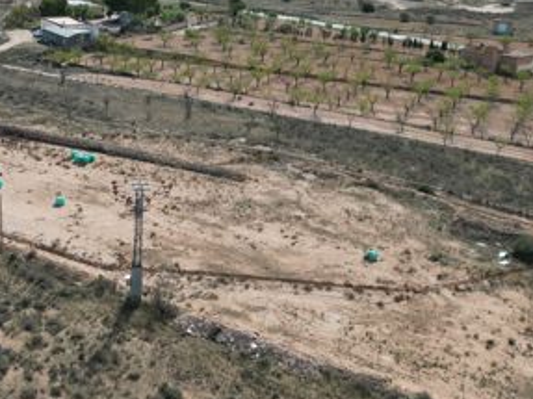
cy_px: 147
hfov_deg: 32.3
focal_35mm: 59
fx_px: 908
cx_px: 162
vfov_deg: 24.7
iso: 200
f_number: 1.7
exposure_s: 1/4000
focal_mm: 6.72
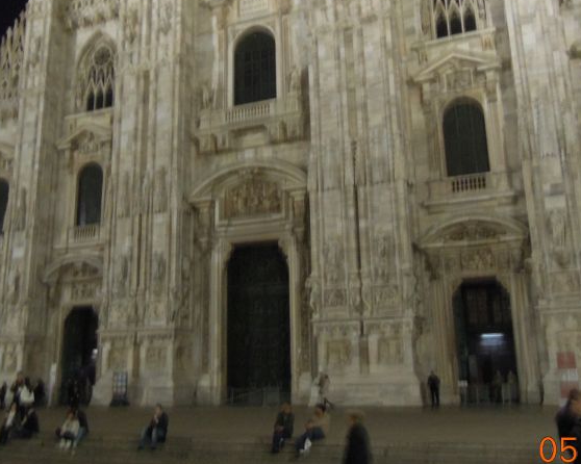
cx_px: 261
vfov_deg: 34.4
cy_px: 134
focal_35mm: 43
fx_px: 739
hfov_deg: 42.9
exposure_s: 1/13
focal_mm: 4.3
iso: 400
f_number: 2.8
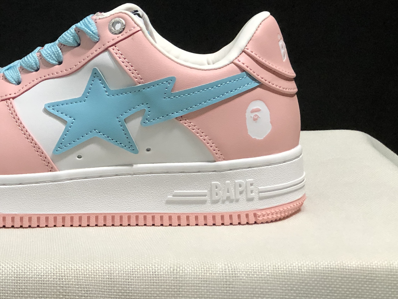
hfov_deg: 19.1
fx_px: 1173
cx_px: 76
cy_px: 41
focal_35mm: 102
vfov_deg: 14.4
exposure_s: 1/30
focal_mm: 6.6
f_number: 2.8
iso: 64
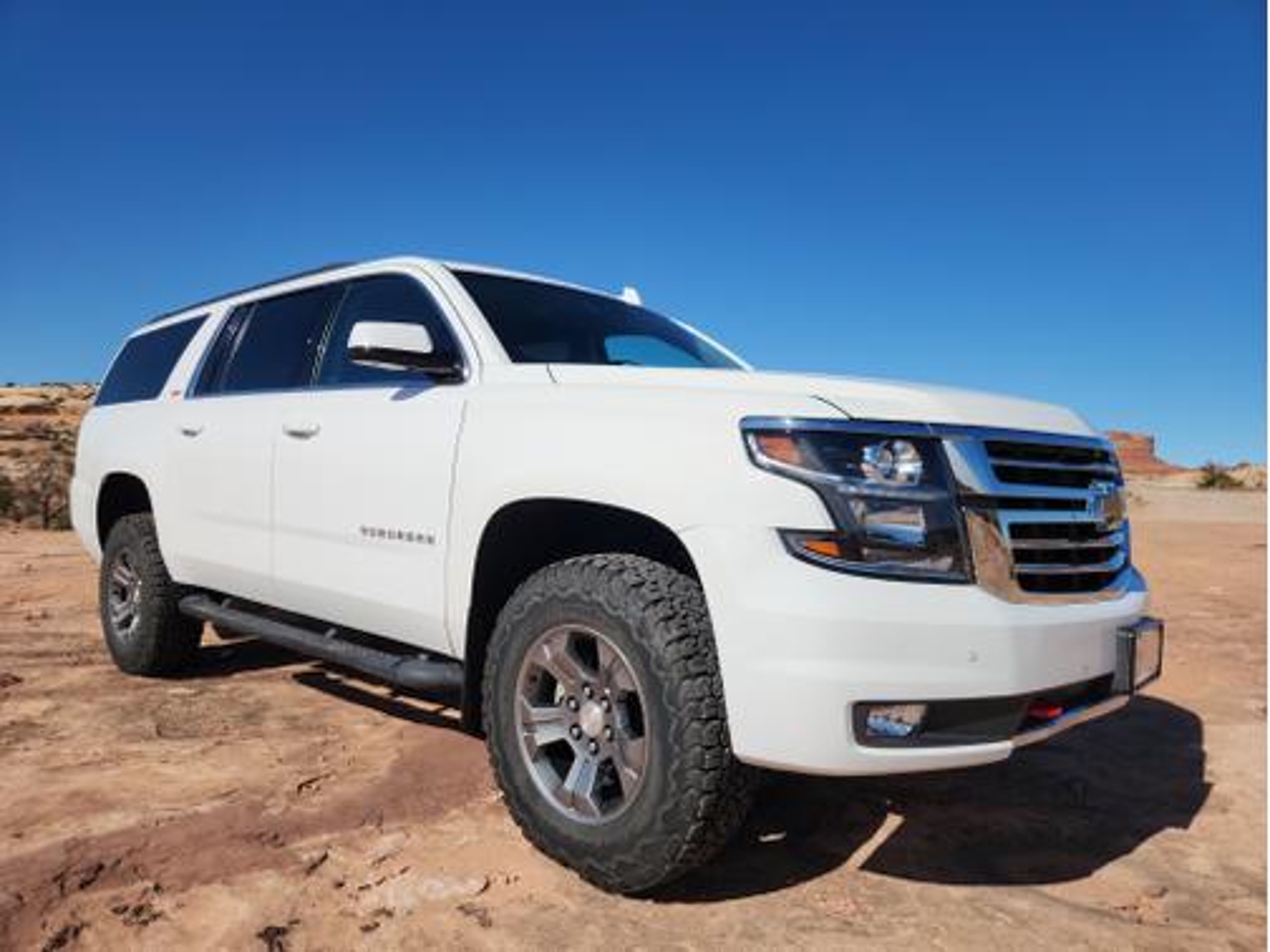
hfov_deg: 73.9
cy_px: 476
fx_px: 844
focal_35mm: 23
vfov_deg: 58.9
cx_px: 635
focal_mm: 5.4
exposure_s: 1/3733
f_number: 1.8
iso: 20
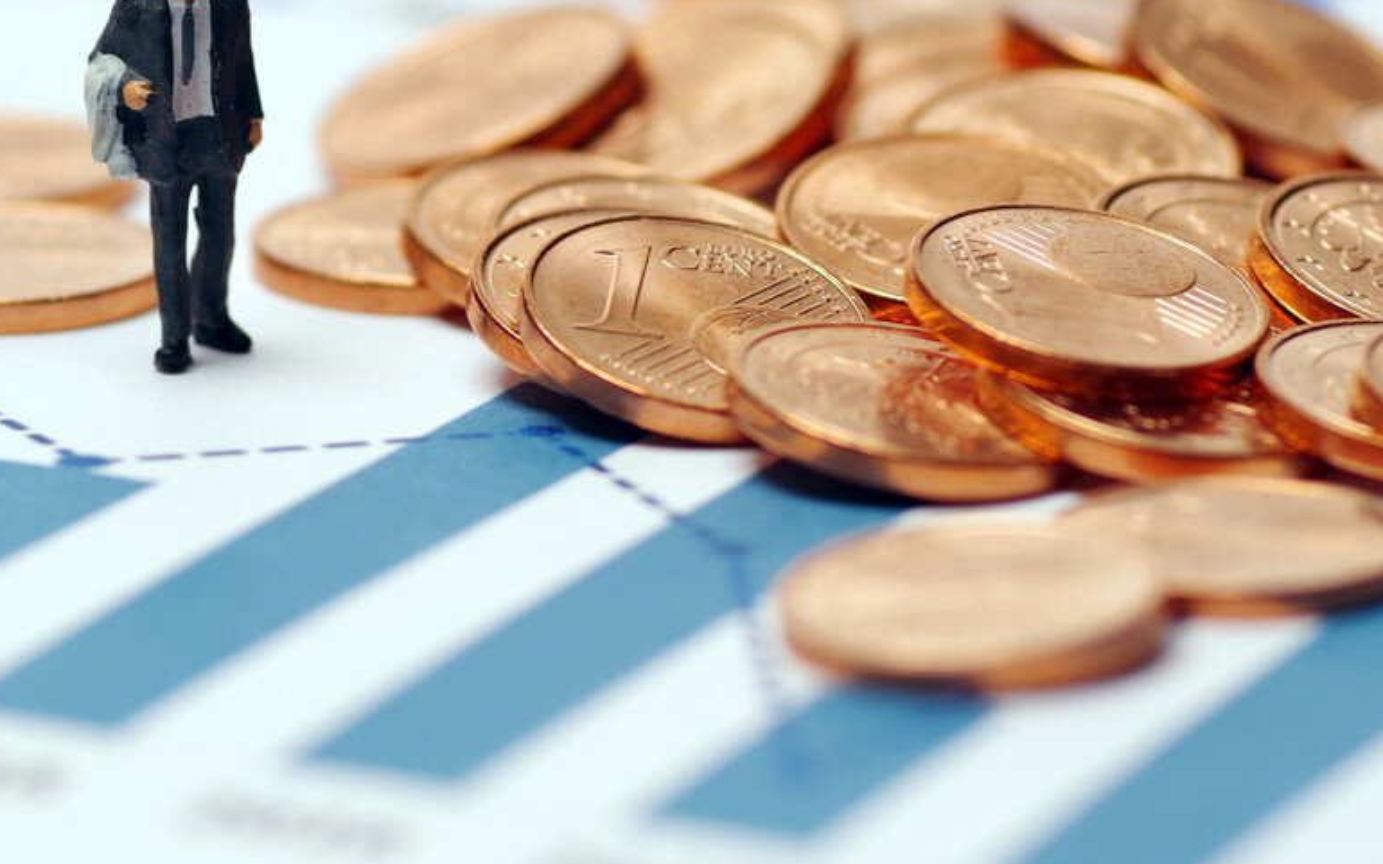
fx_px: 9158
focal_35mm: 243
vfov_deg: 5.4
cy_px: 340
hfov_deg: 8.6
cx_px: 595
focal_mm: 100
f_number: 5.6
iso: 200
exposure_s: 1/160
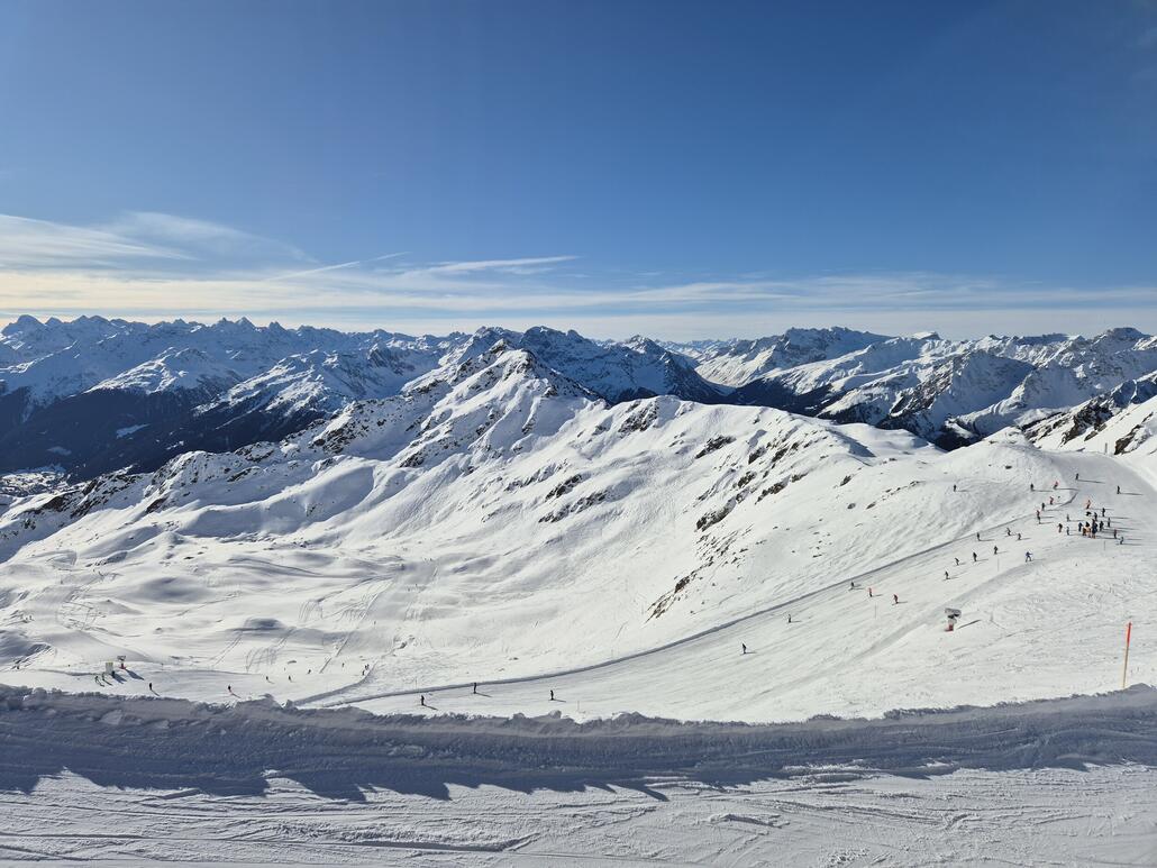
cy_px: 434
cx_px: 578
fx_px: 769
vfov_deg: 58.9
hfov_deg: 73.9
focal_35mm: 23
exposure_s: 1/4192
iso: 25
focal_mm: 5.4
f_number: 1.8
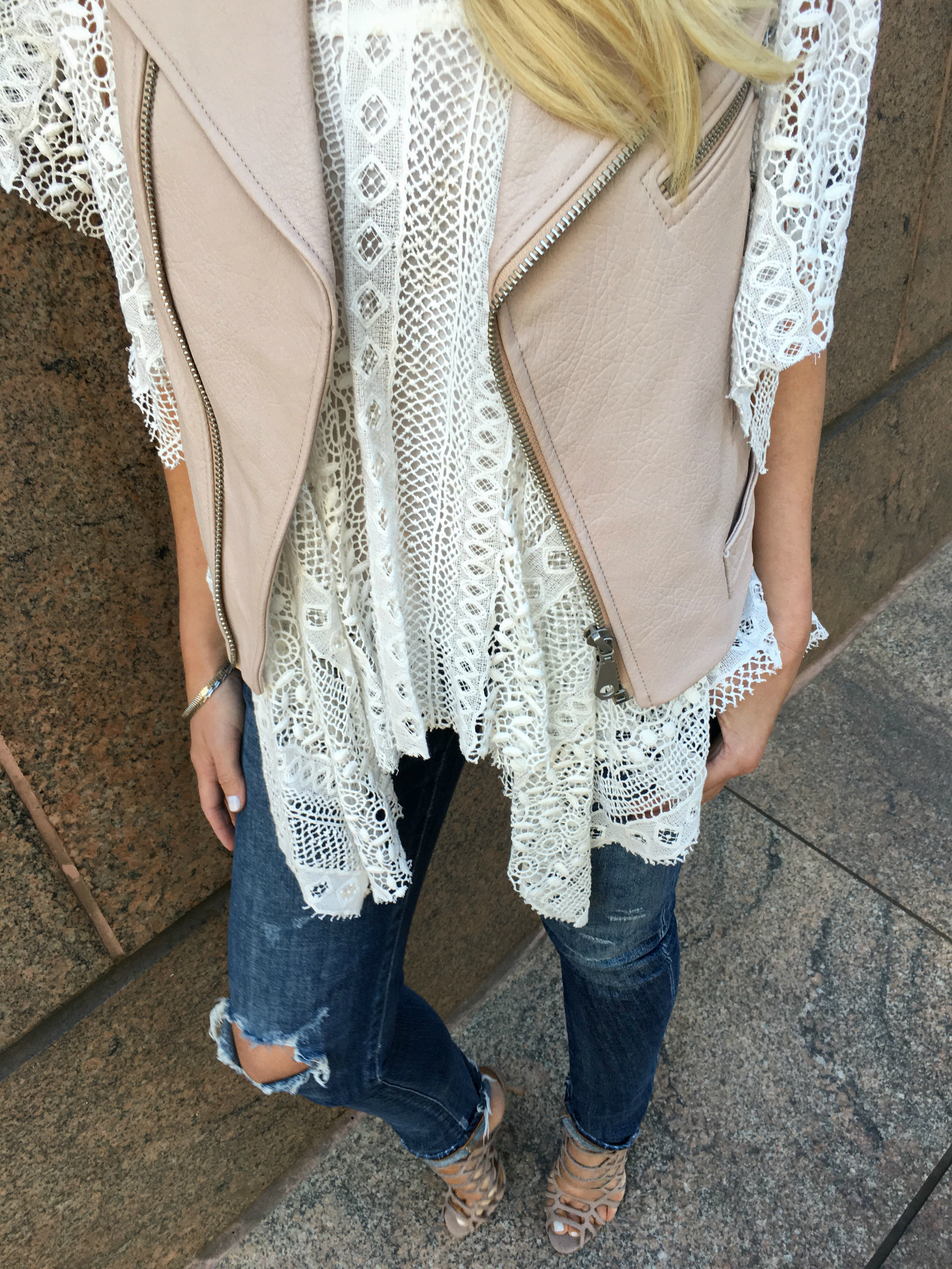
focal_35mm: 29
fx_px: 1063
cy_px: 634
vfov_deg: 61.7
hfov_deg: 48.2
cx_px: 476
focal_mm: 4.15
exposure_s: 1/120
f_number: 2.2
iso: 32
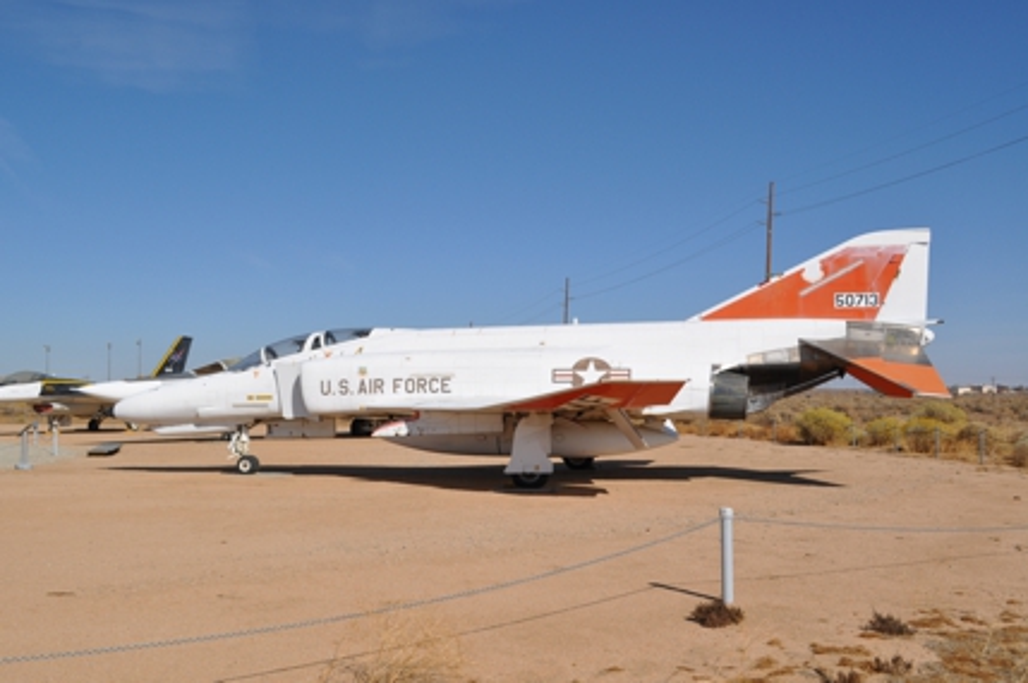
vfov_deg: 36.8
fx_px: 1027
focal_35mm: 36
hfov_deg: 53.2
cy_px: 342
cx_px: 514
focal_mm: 24
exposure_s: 1/640
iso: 200
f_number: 13
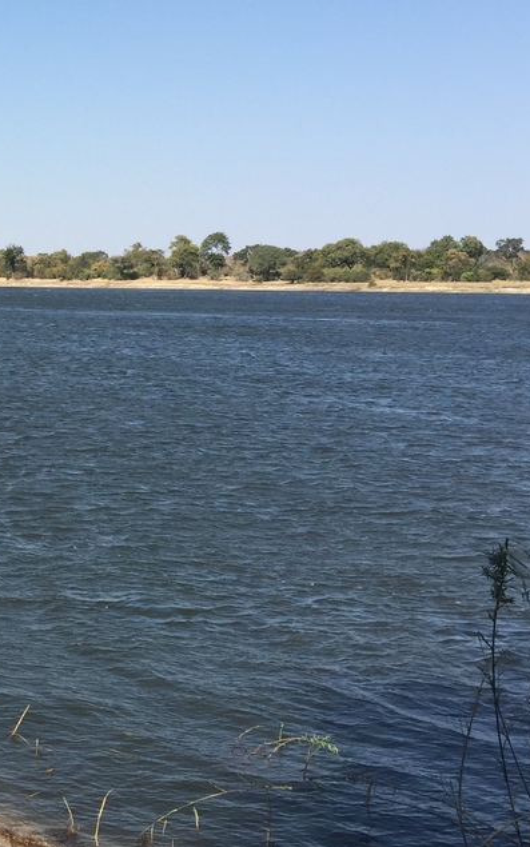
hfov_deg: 19.1
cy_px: 299
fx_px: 1433
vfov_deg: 32.7
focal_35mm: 62
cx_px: -190
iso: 32
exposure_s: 1/1464
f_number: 2.2
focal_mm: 4.15
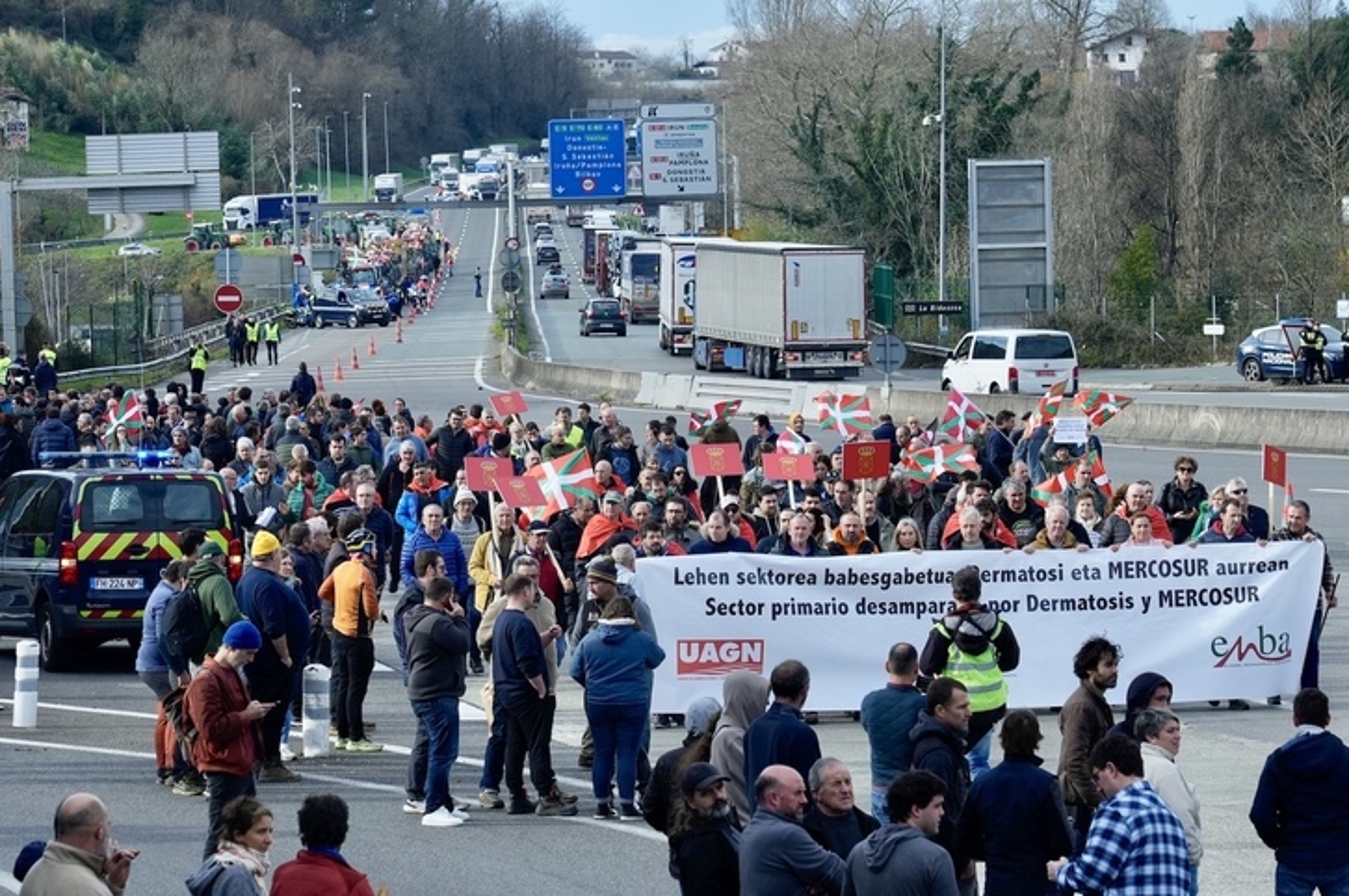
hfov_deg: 13.1
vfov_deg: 8.7
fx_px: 5875
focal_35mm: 157
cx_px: 674
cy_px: 448
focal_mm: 105
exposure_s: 1/400
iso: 400
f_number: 8
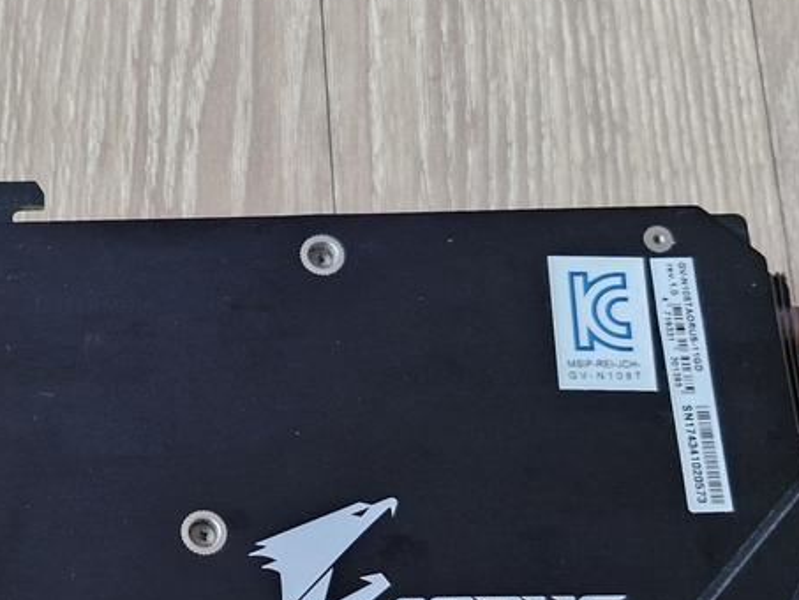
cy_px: 482
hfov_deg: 28.0
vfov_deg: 22.3
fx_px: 1501
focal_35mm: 65
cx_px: -9
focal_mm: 5.54
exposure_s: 1/30
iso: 500
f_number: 1.8
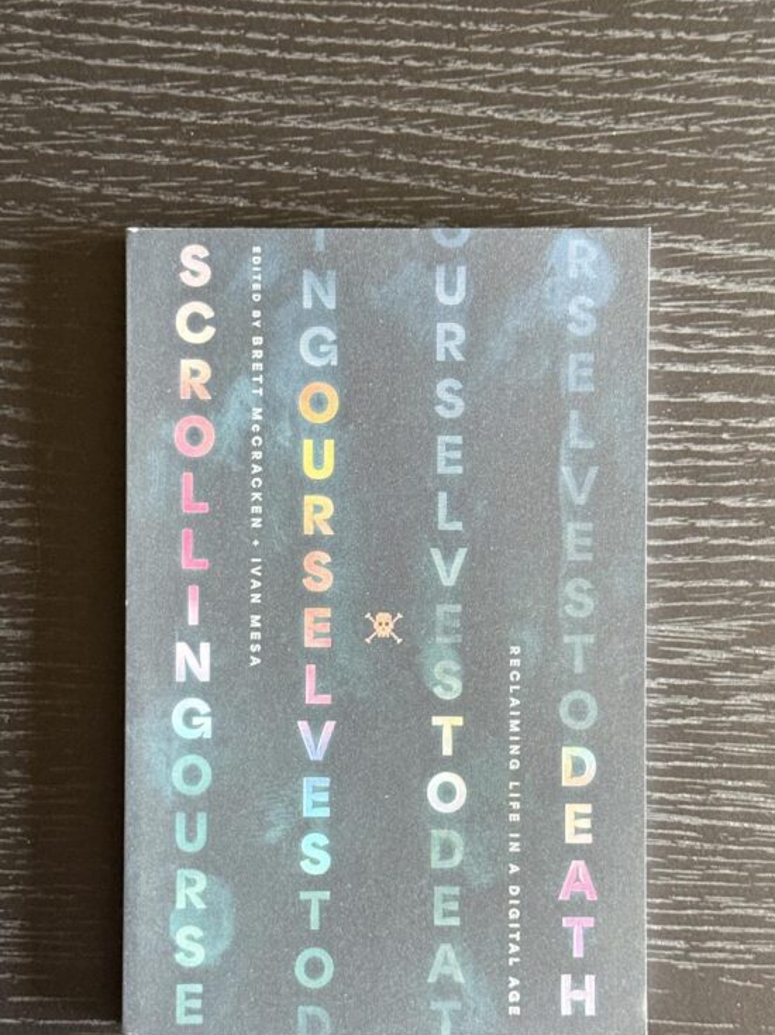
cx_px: 406
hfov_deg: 21.9
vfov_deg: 29.0
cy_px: 577
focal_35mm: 67
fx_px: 2001
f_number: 1.78
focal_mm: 6.76
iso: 500
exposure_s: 1/40
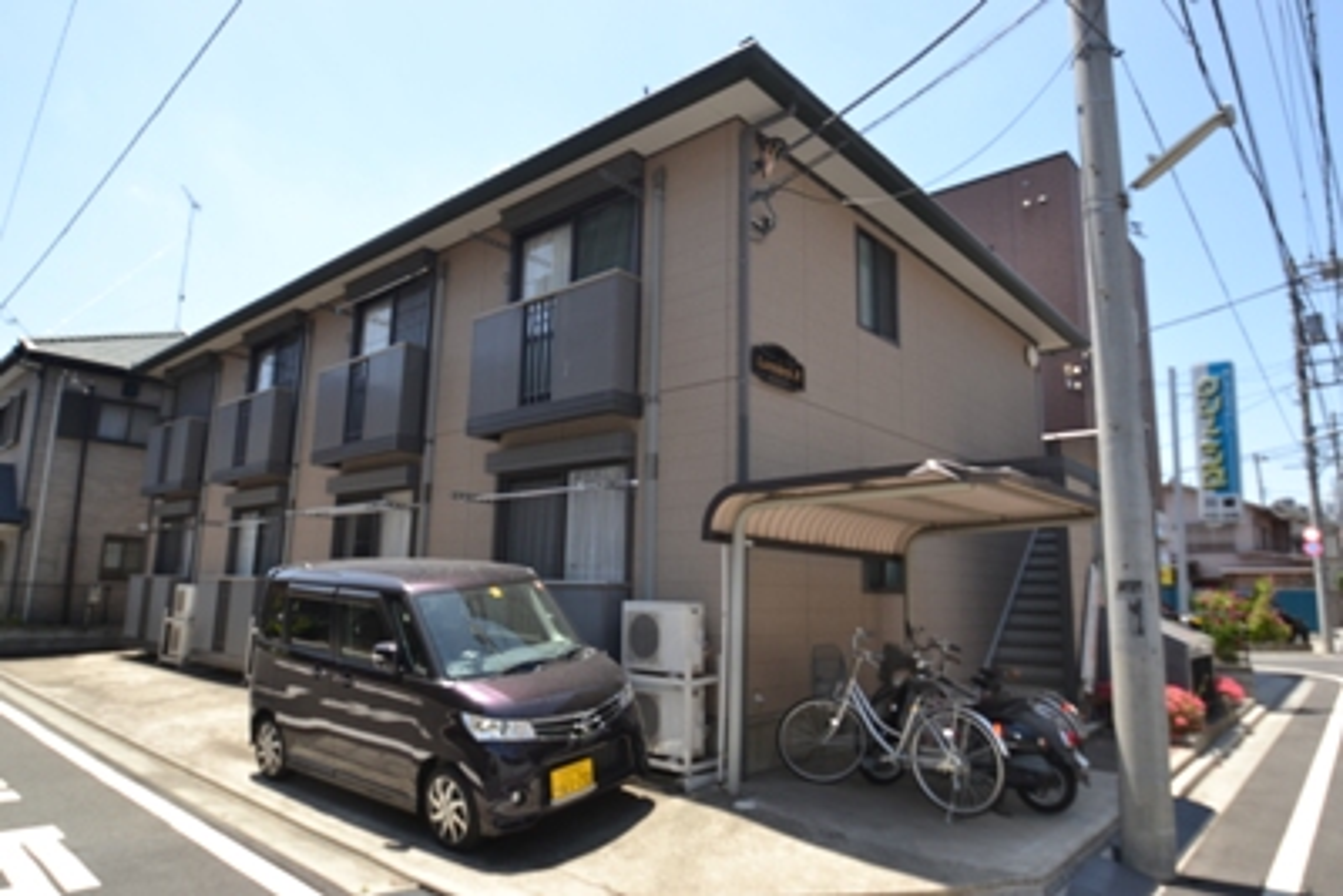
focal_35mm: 21
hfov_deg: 81.2
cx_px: 672
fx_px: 784
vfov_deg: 59.5
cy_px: 448
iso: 100
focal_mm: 14
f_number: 6.3
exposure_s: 1/200
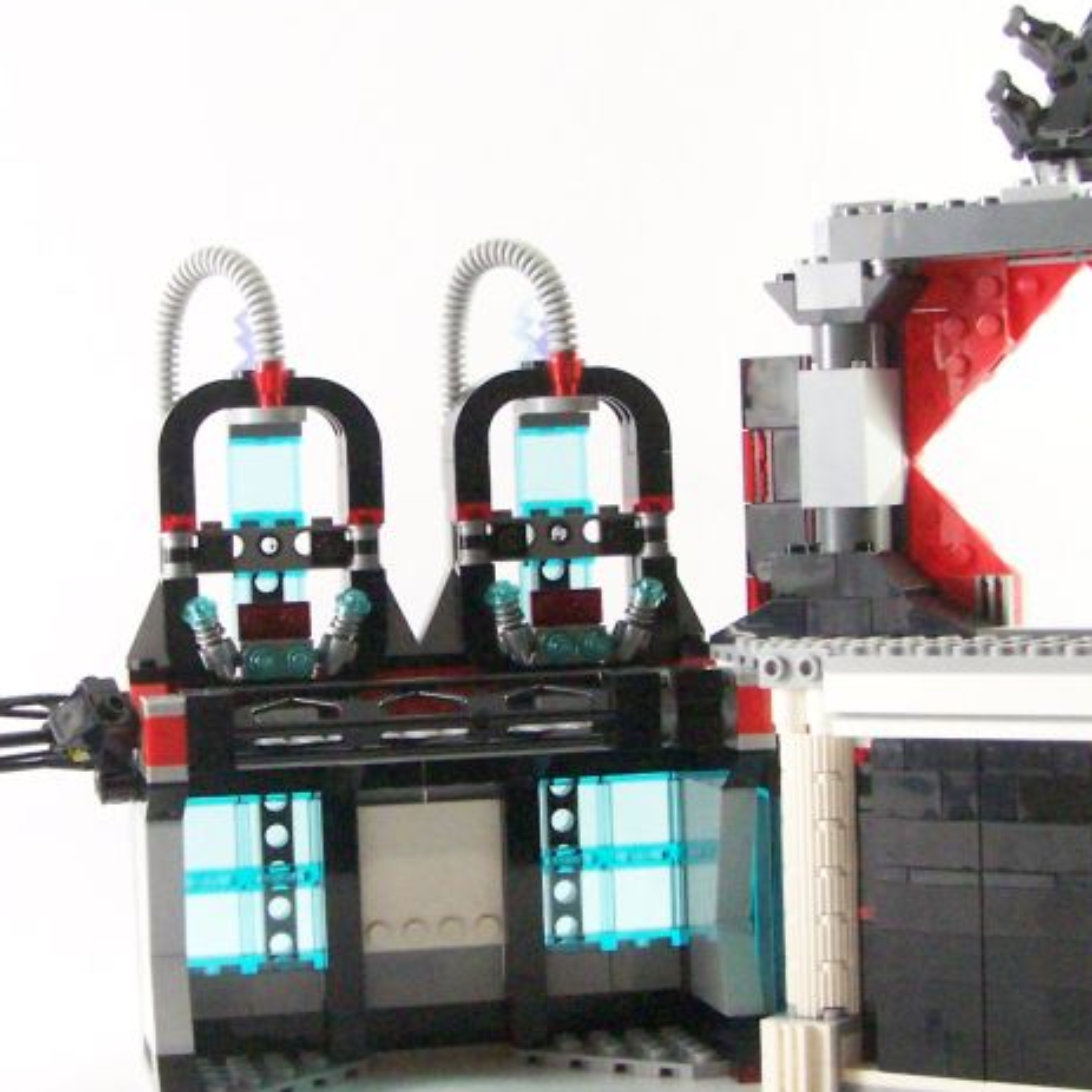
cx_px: 509
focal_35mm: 84
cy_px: 578
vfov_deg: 20.6
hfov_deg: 20.6
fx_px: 2998
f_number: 3.6
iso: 400
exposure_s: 1/60
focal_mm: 7.1
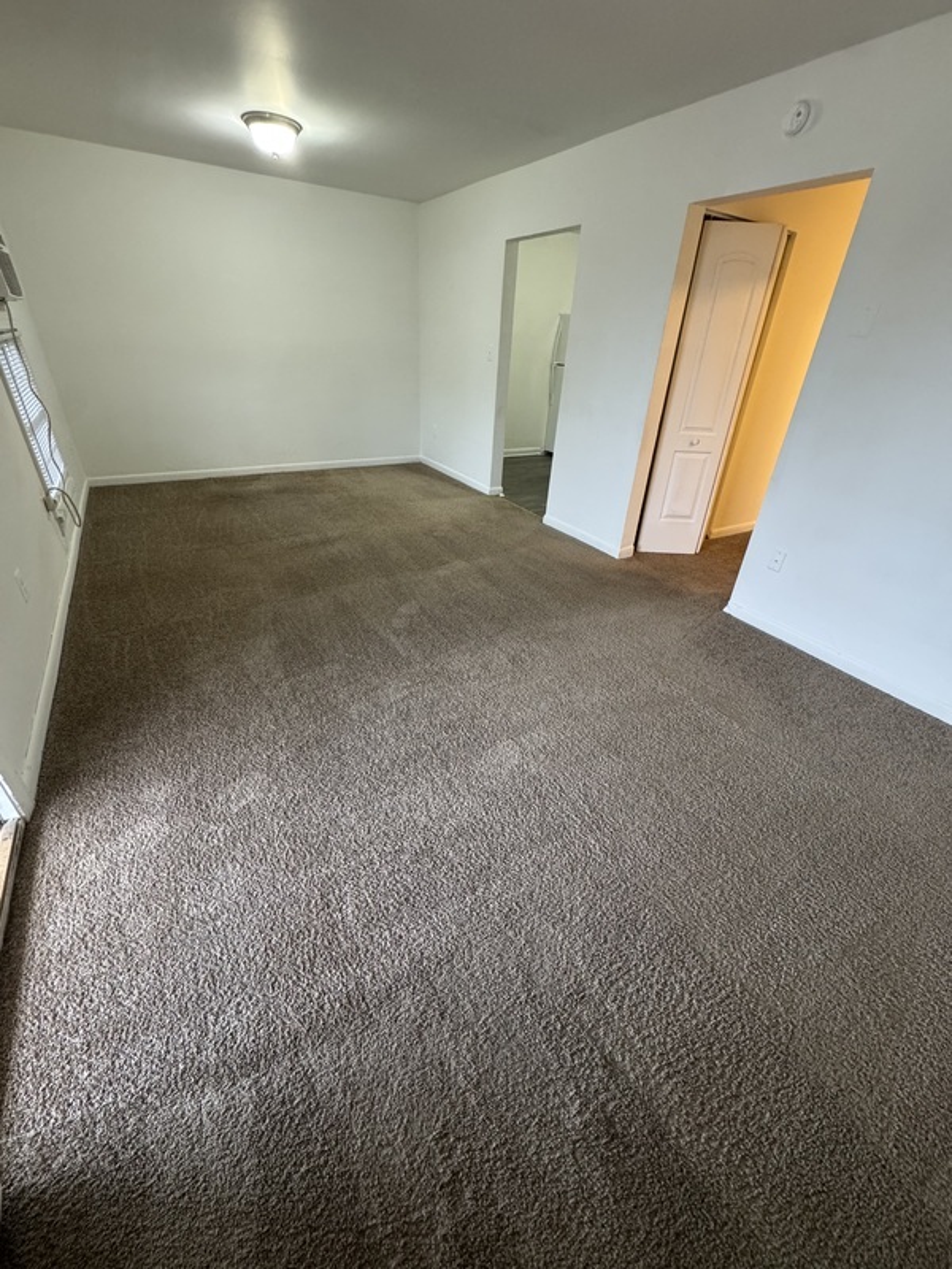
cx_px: 476
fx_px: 513
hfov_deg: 85.7
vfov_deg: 102.1
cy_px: 634
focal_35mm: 14
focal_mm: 2.22
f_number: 2.2
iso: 320
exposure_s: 1/60
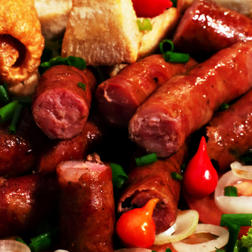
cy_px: 104
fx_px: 1095
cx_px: 46
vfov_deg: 13.1
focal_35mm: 133
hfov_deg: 13.1
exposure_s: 1
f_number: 14
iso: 200
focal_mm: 50
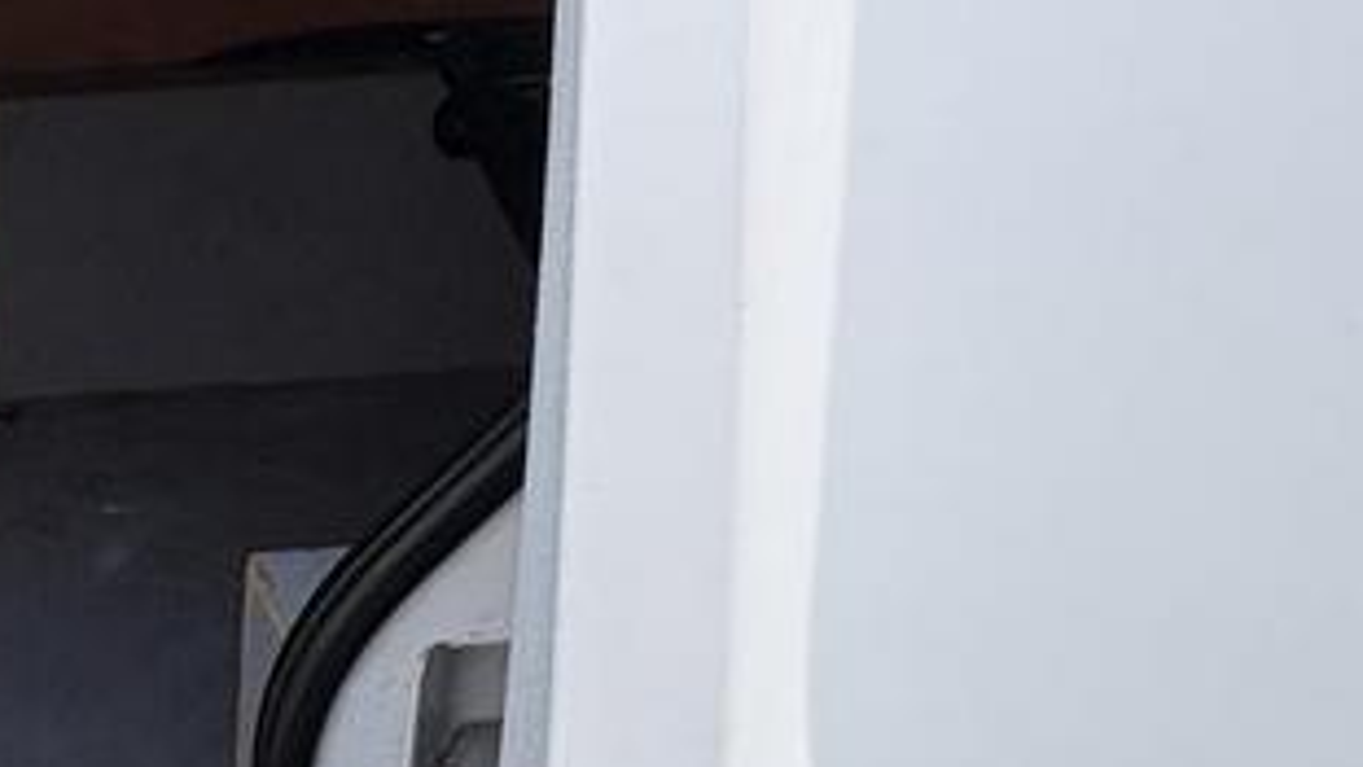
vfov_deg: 27.1
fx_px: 1590
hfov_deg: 37.4
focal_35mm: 44
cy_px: 337
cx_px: -197
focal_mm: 2.22
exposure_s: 1/137
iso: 125
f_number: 2.2
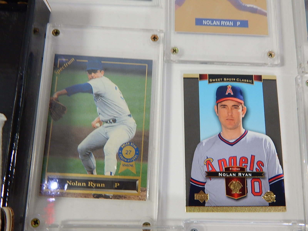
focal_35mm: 31
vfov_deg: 45.4
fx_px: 276
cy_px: 116
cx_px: 154
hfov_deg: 58.4
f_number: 3.2
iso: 250
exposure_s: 1/30
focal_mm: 5.6
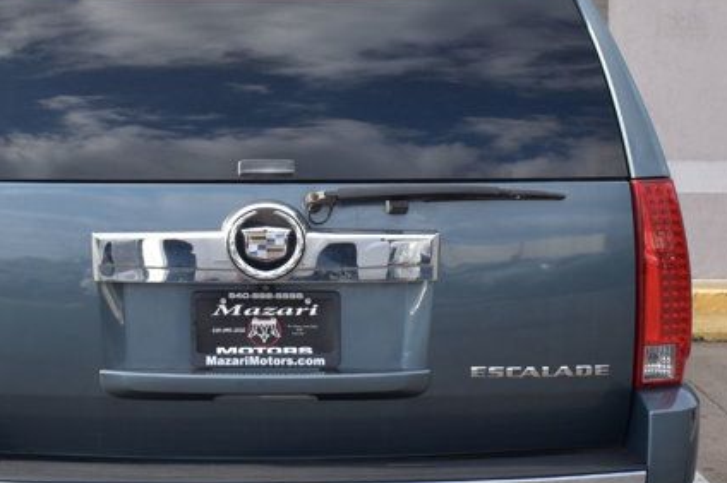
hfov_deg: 23.3
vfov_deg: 15.6
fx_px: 1756
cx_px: 271
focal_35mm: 87
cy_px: 154
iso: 200
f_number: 3.8
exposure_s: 1/640
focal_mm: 24
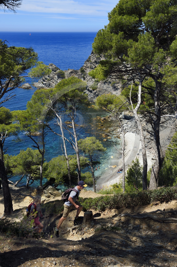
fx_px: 295
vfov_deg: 48.5
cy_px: 134
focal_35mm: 40
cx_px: 88
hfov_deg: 33.4
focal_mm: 40
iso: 200
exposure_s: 1/400
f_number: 10
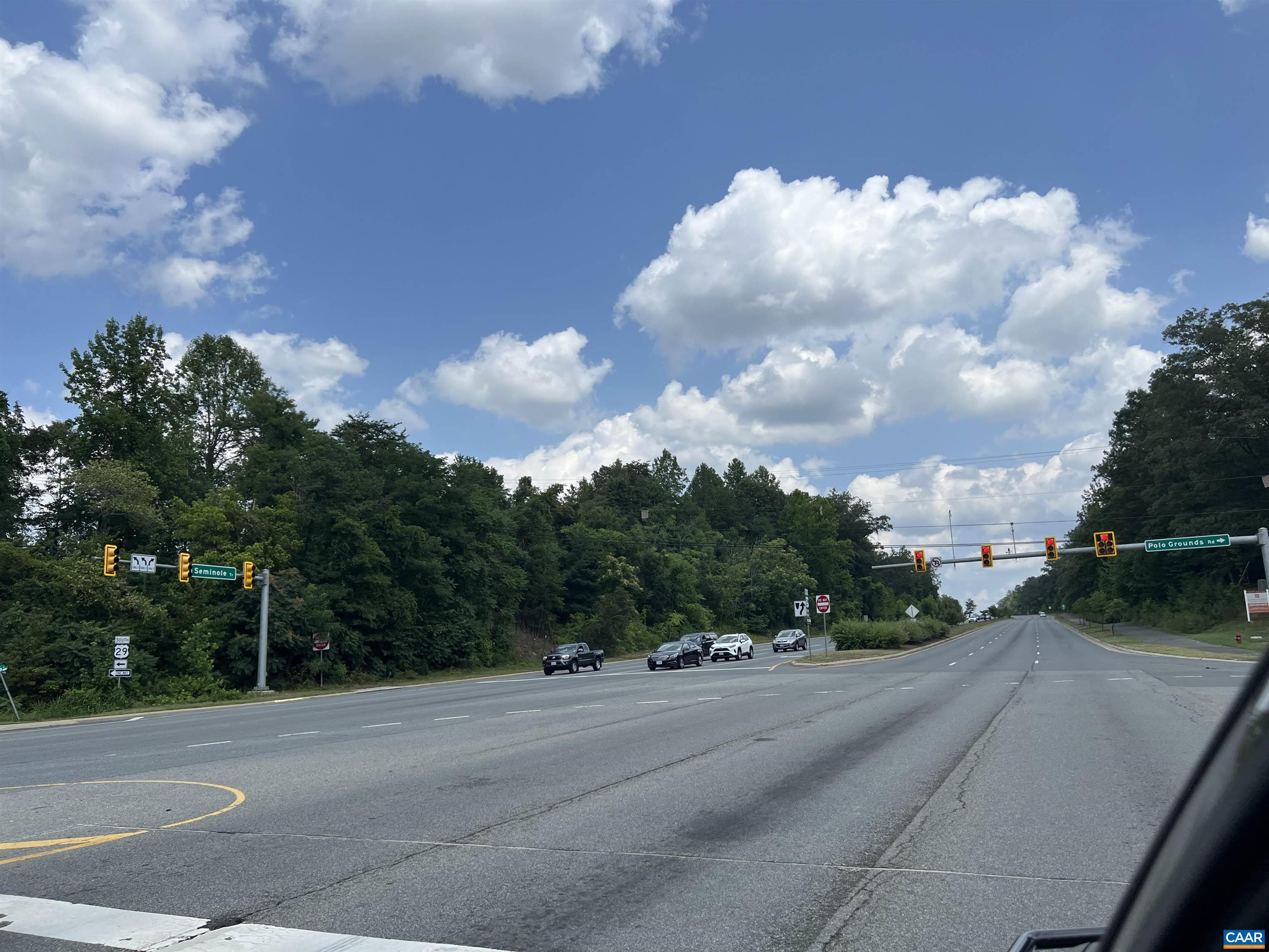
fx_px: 953
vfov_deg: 53.1
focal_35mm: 26
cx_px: 634
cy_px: 476
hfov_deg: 67.3
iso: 50
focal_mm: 5.7
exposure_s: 1/6993
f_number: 1.5
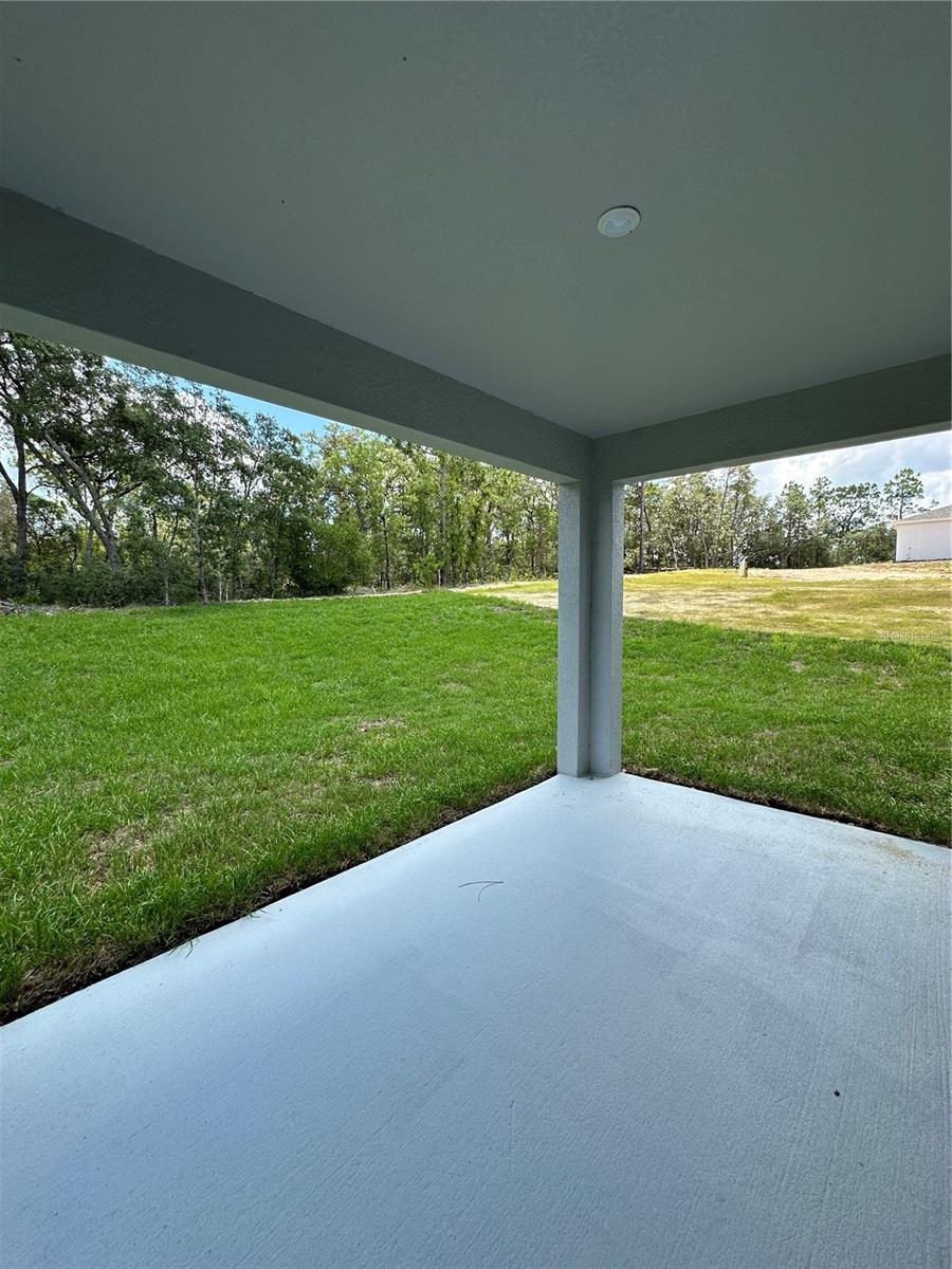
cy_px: 634
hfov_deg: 85.7
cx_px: 476
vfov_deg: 102.1
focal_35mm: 14
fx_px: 513
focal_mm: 2.22
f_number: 2.2
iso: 40
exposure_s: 1/550
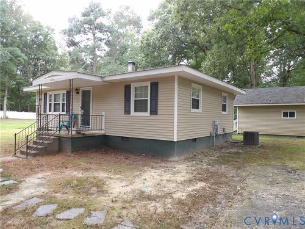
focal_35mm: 24
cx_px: 152
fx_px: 211
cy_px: 114
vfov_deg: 56.8
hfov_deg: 71.6
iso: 100
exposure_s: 1/39
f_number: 3.2
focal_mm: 4.3
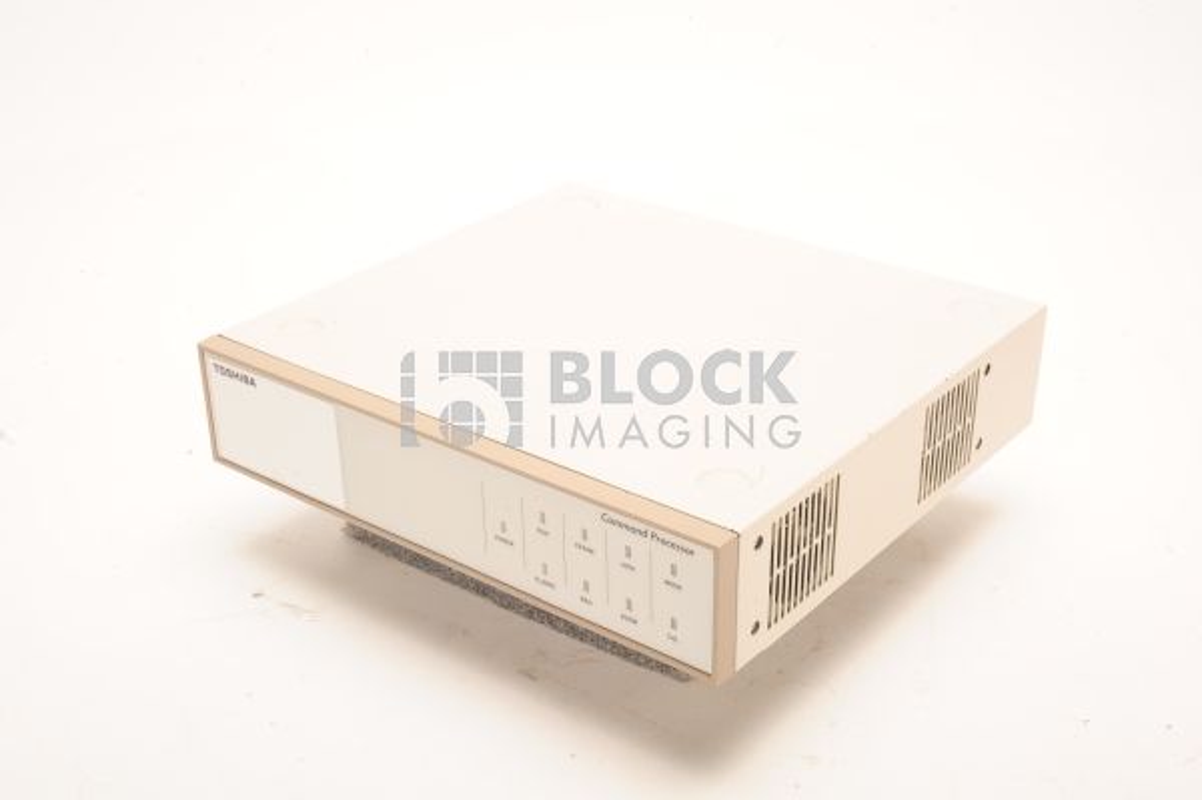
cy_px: 400
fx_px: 1668
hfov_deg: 39.6
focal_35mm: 50
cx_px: 601
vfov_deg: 26.9
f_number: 16
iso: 320
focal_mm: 50
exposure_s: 1/125
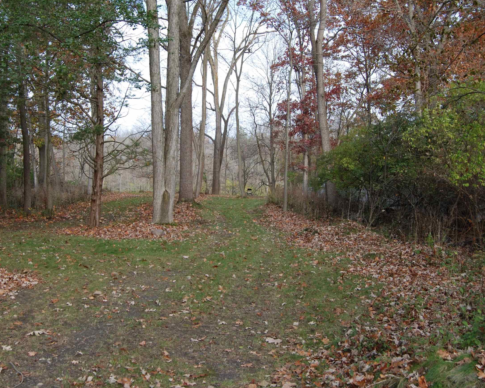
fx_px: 574
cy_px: 188
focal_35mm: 40
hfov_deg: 45.8
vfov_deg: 37.3
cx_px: 225
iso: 100
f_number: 5.6
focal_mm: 20
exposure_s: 1/125
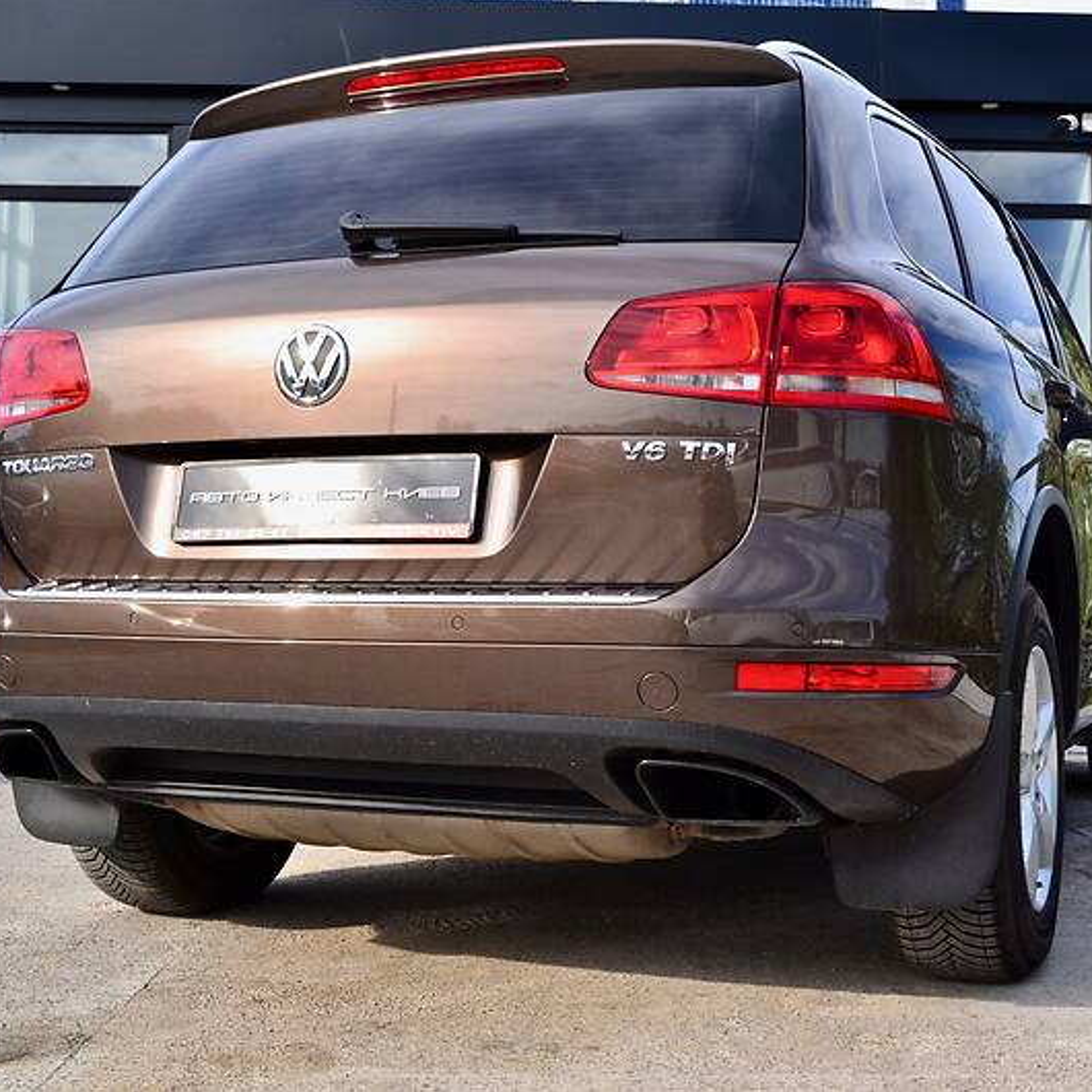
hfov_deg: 34.0
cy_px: 545
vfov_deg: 34.0
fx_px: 1785
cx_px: 602
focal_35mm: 50
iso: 400
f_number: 10
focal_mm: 26
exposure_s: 1/250
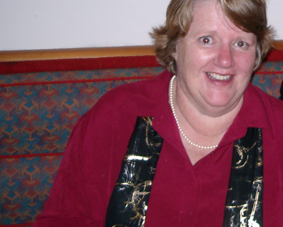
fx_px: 754
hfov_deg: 20.5
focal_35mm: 90
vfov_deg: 17.0
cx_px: 293
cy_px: 47
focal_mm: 7.6
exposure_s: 1/60
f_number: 2.6
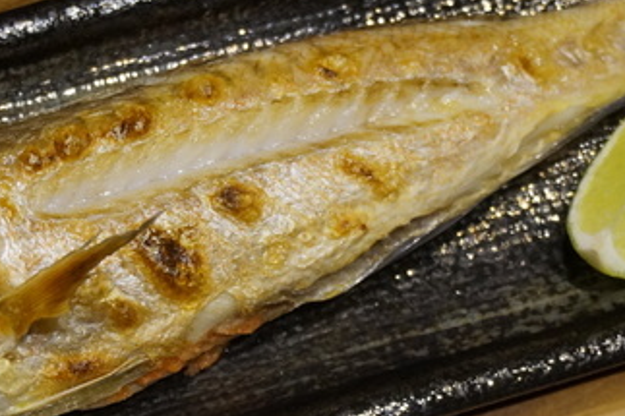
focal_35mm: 95
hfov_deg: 21.4
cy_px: 229
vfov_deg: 14.4
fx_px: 1648
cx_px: 228
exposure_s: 1/60
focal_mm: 32
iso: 1600
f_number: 5
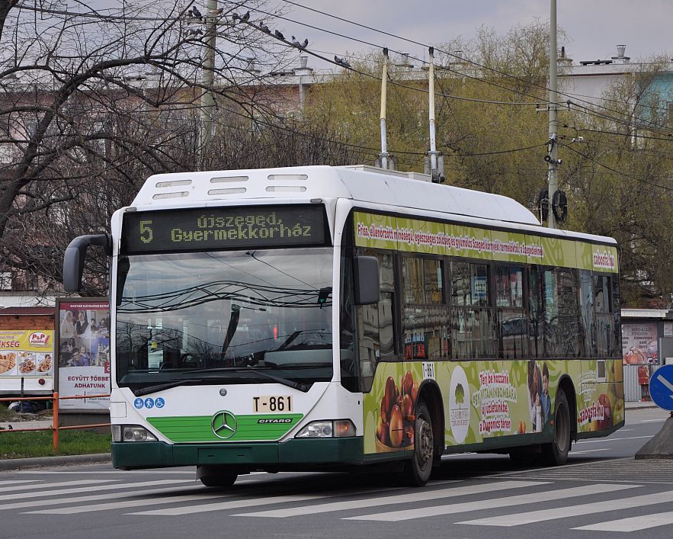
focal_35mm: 157
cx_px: 349
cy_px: 270
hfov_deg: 12.3
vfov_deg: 9.8
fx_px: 3128
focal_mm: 92
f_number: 5.6
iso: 400
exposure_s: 1/1000
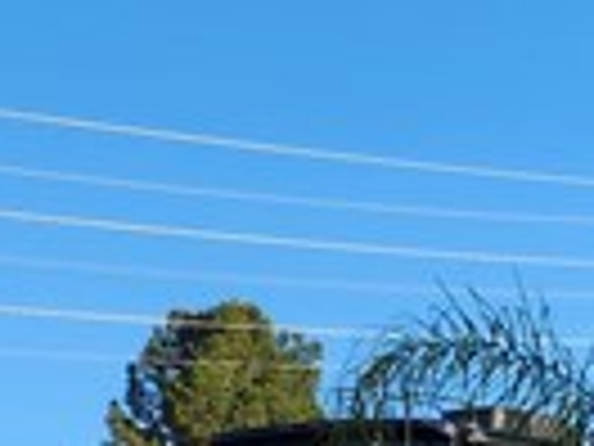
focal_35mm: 179
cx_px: 1786
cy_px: 757
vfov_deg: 8.1
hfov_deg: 9.0
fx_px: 3072
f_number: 1.8
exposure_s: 1/467
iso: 12
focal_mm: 6.4
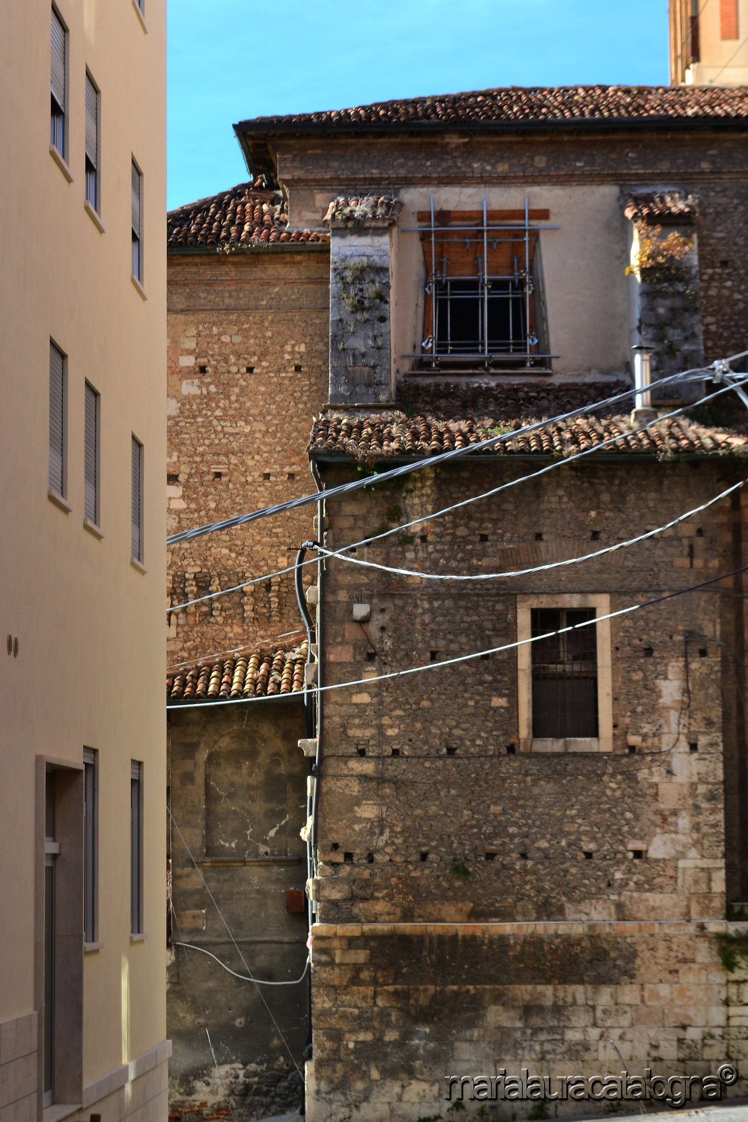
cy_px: 561
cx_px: 374
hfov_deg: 16.6
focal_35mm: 82
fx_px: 2571
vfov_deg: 24.6
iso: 400
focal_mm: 55
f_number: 11
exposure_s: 1/200
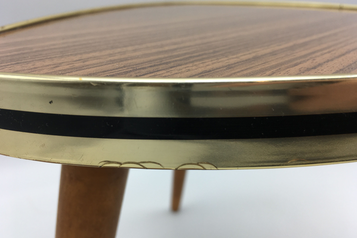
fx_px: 307
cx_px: 179
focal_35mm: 31
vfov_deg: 42.3
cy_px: 129
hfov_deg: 60.3
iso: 25
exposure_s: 1/176
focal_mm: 4.15
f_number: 2.2
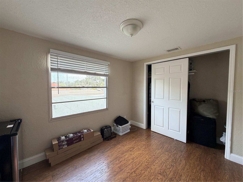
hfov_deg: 102.1
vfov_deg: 85.7
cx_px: 122
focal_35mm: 14
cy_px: 91
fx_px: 98
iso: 125
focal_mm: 2.22
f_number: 2.2
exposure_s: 1/121
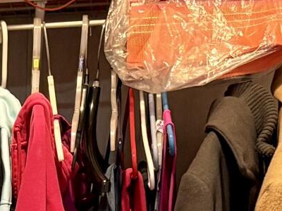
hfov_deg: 9.3
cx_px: -333
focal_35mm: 195
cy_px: 637
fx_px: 1589
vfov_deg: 6.9
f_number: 1.6
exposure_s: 1/60
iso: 200
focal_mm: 5.96
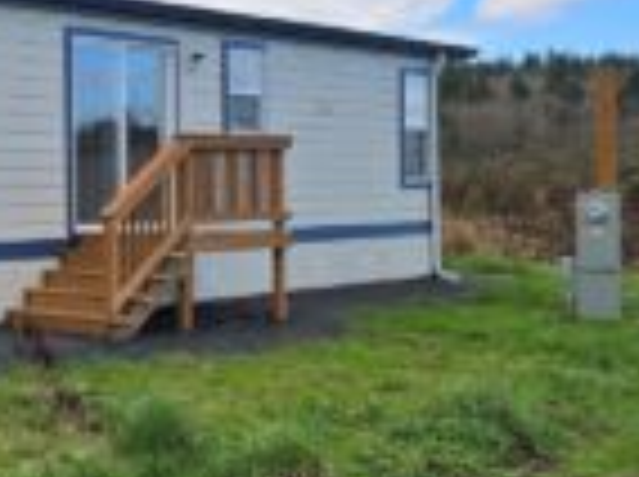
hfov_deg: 24.9
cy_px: 212
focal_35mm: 65
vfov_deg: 22.5
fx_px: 1198
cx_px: -243
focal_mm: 6.3
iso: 12
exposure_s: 1/483
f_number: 1.7
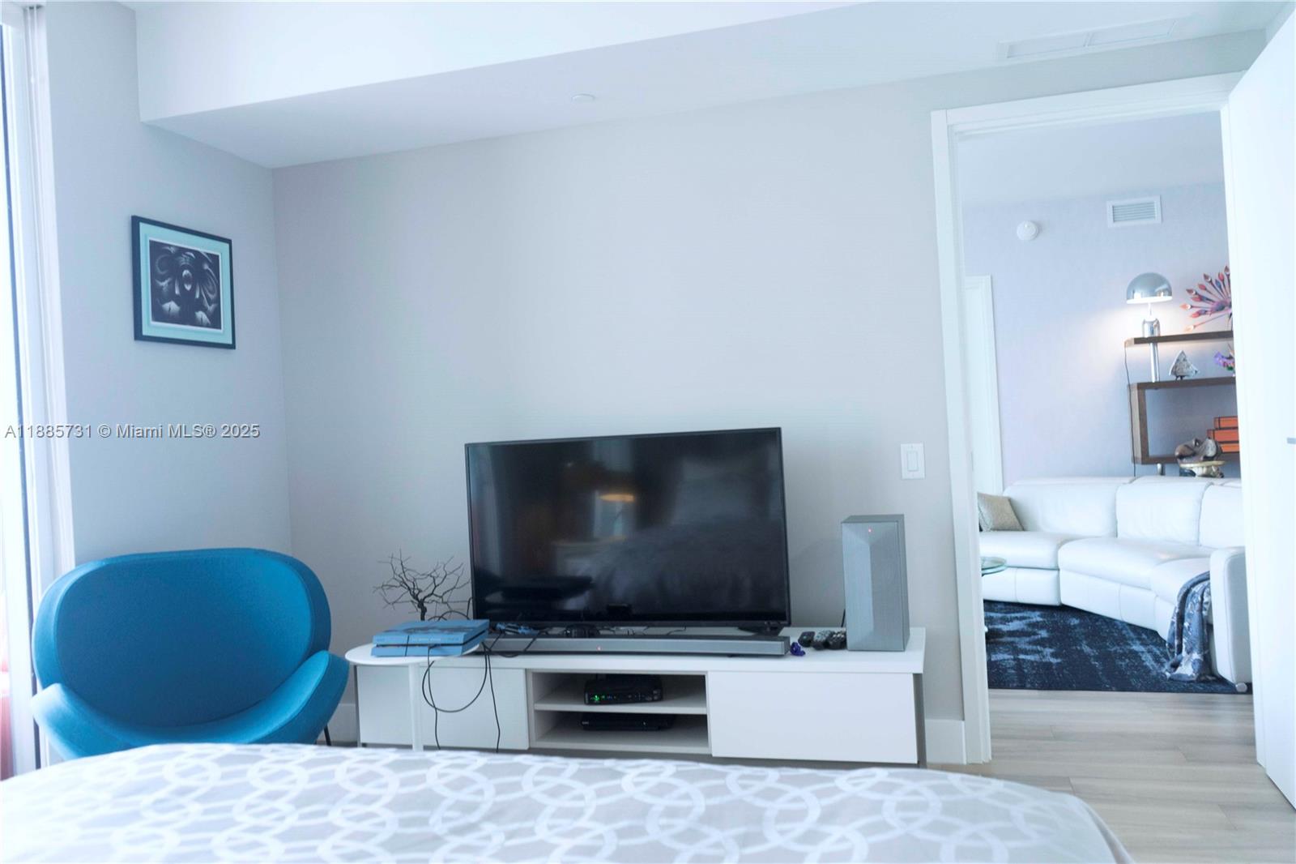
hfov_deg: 65.5
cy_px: 432
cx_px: 648
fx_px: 1008
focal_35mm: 28
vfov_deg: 46.4
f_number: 3.5
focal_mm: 28
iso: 1000
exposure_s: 1/50
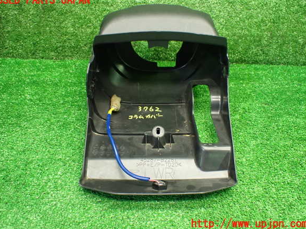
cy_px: 112
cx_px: 152
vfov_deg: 45.4
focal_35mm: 31
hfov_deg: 58.4
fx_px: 274
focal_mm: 5.4
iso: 800
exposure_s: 1/80
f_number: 2.3
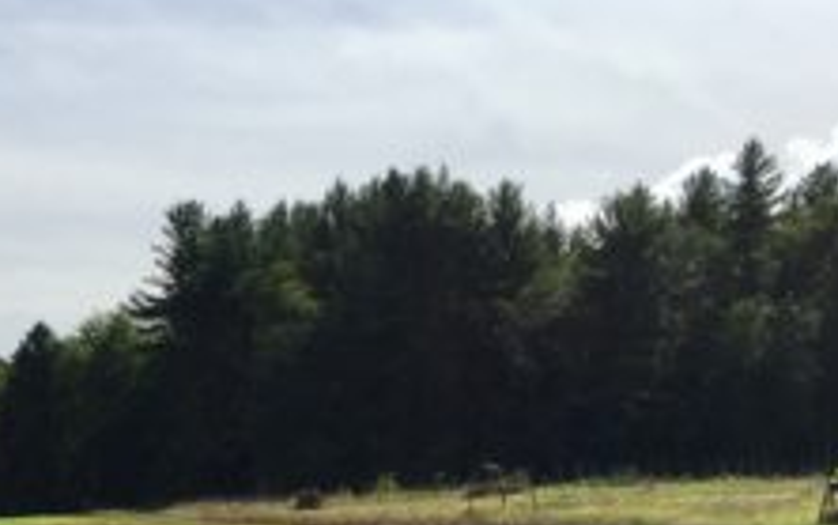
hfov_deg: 29.4
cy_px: 595
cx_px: -4
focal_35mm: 65
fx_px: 1485
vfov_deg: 19.1
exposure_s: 1/3597
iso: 32
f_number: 2.2
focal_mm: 4.15
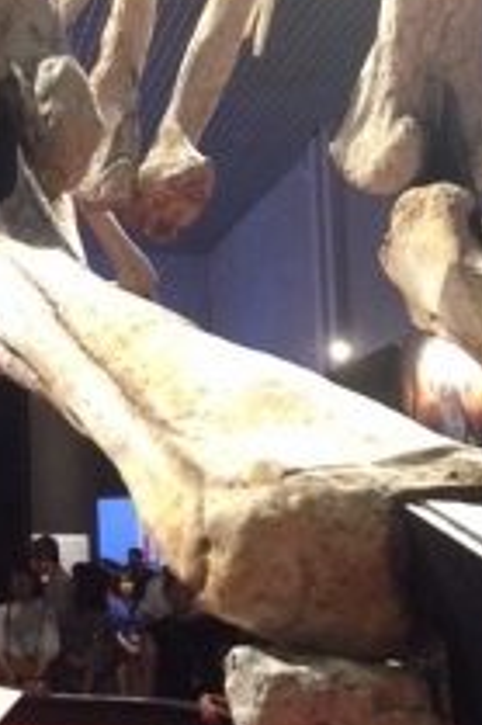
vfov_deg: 27.4
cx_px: -97
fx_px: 1489
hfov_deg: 17.5
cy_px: 340
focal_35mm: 74
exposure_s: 1/15
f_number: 2.4
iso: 500
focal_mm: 4.12
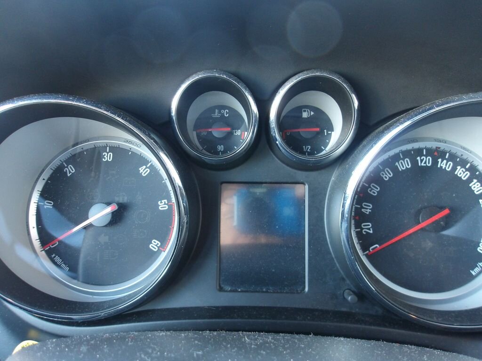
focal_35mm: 27
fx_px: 376
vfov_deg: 51.4
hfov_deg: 65.3
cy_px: 180
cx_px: 241
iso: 301
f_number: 3
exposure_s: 1/15
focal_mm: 4.9
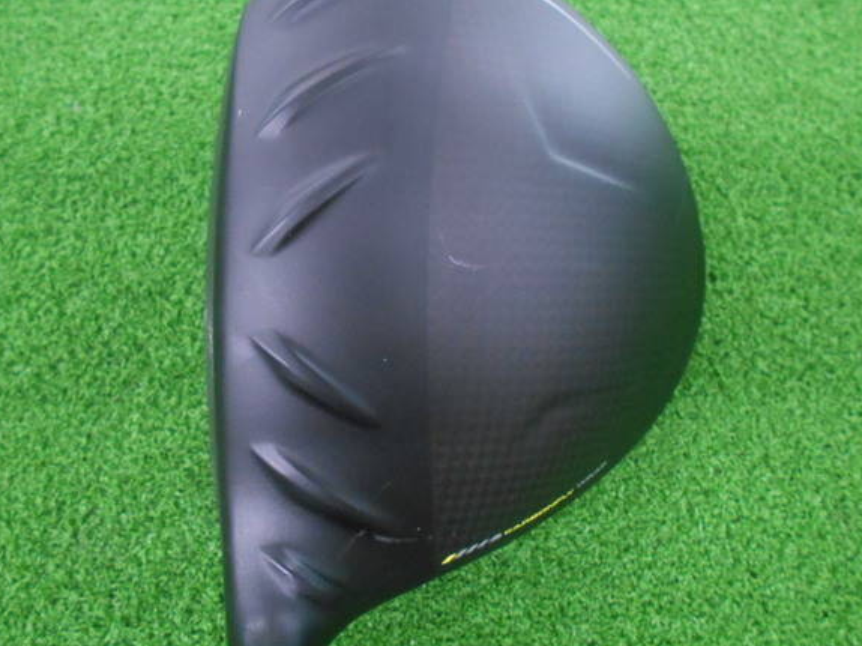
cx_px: 442
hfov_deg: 61.7
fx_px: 722
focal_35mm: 29
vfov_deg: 48.1
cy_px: 287
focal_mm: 4.6
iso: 800
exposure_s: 1/50
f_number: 3.2
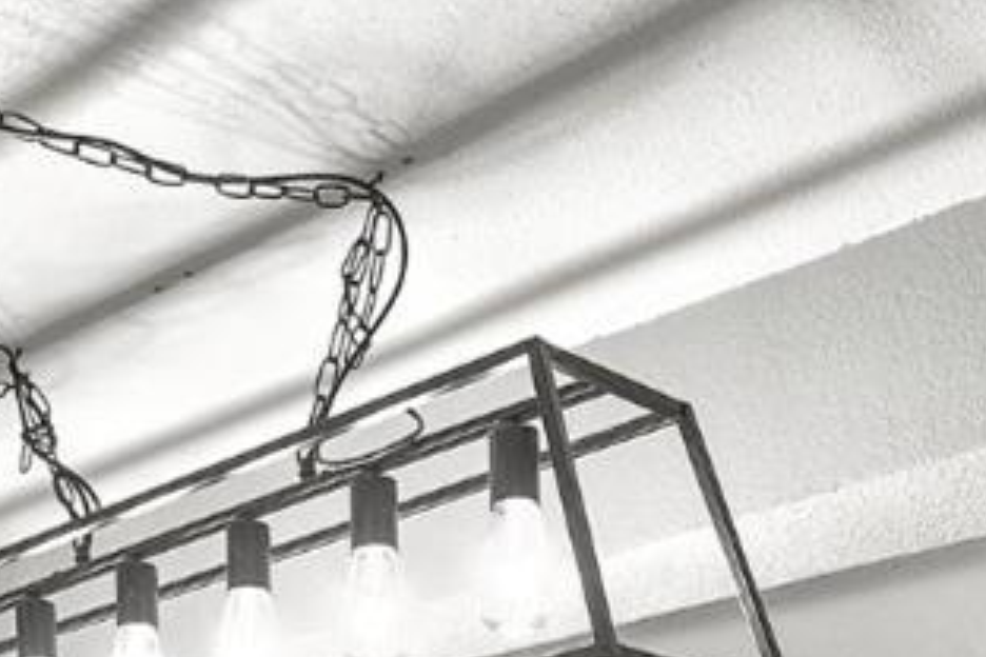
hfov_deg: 25.9
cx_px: 224
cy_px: 1267
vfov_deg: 14.9
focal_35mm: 77
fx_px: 2109
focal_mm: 16
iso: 640
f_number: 8
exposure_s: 1/3
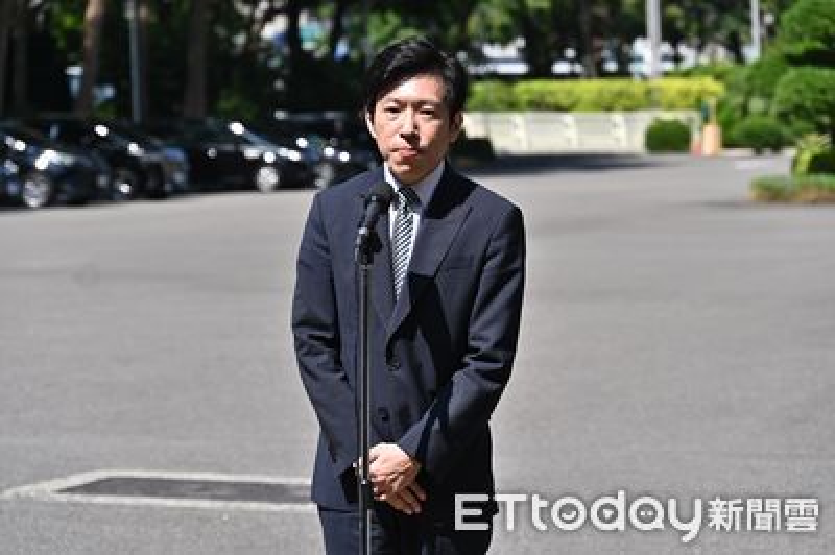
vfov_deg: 11.4
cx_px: 418
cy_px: 278
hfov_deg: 17.1
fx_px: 2781
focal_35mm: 120
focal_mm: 120
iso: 100
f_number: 6.3
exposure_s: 1/400
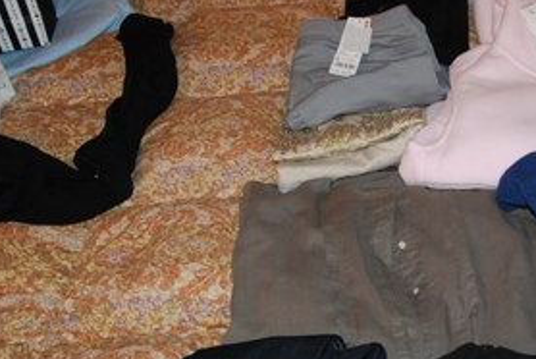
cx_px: 472
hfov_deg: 34.3
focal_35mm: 55
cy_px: 197
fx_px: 821
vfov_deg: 24.6
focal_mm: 17
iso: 800
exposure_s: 1/60
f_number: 5
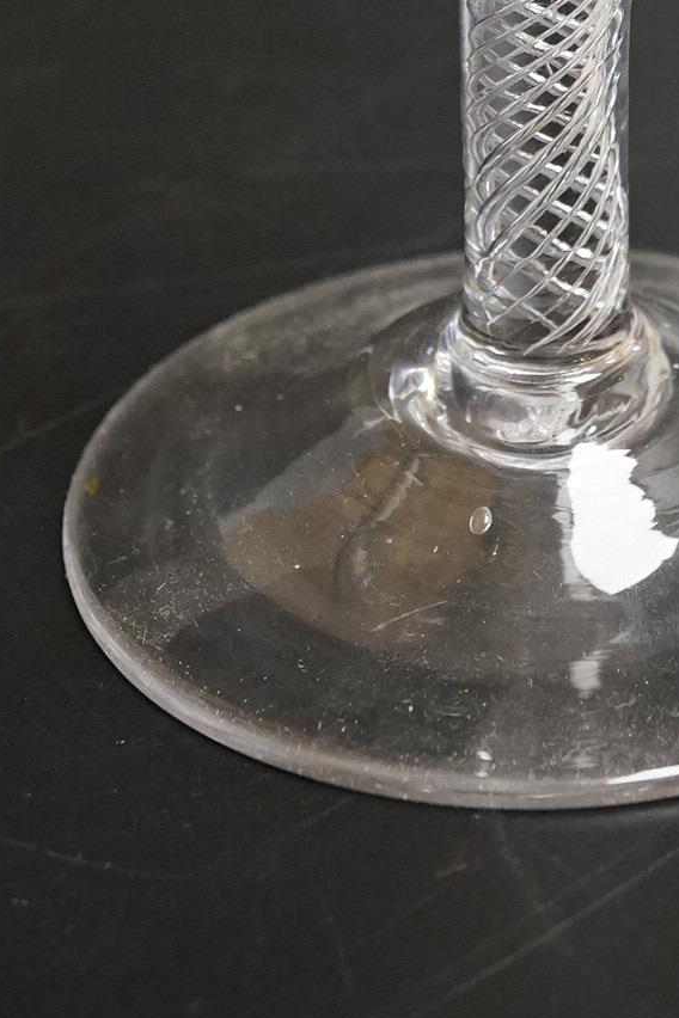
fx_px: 2942
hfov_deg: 13.1
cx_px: 543
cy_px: -96
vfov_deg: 18.9
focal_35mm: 104
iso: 2500
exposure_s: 1/100
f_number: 9
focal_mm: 30
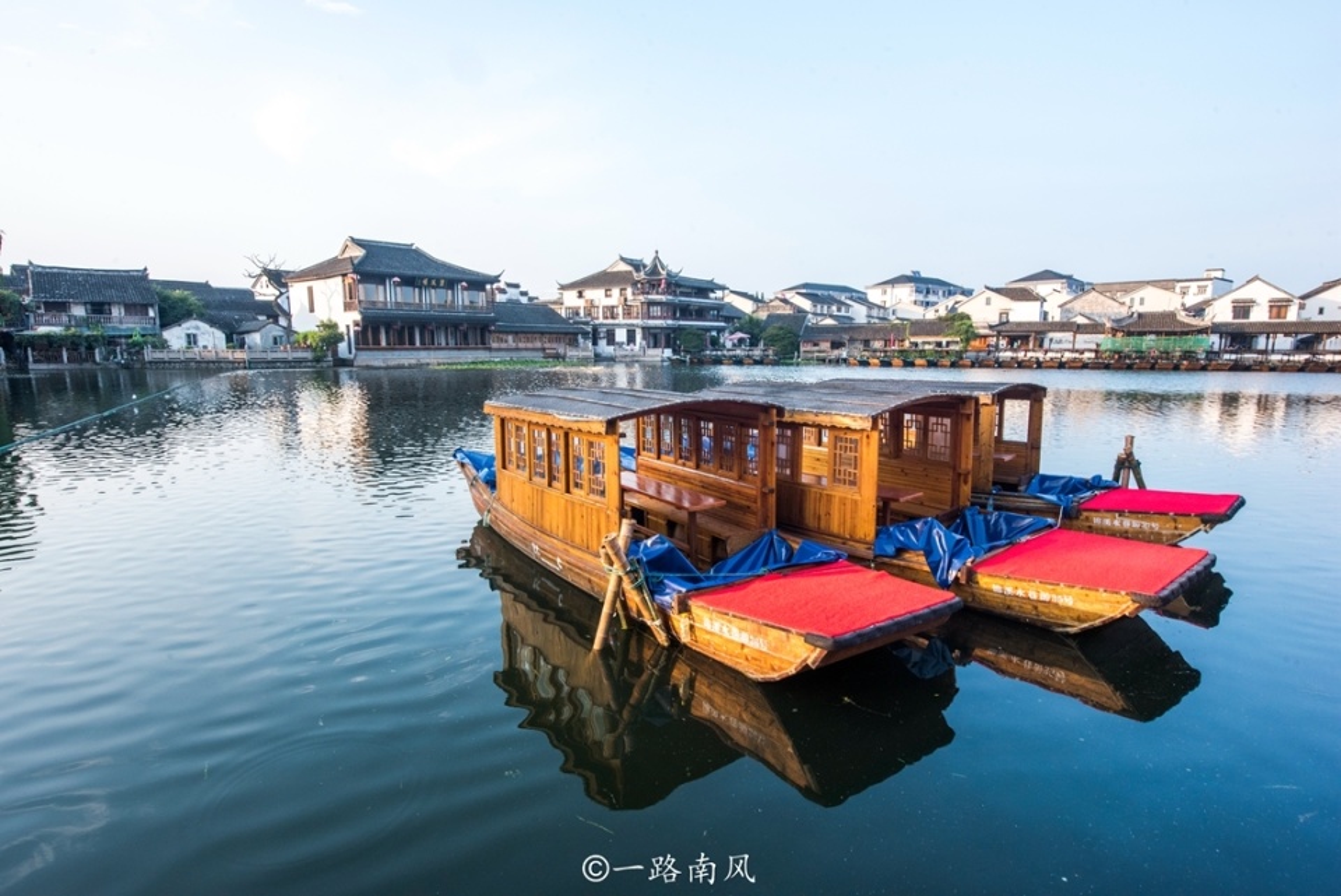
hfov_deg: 86.9
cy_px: 448
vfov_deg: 64.6
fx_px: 708
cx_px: 670
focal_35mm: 19
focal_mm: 19
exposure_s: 1/100
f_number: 13
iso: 640
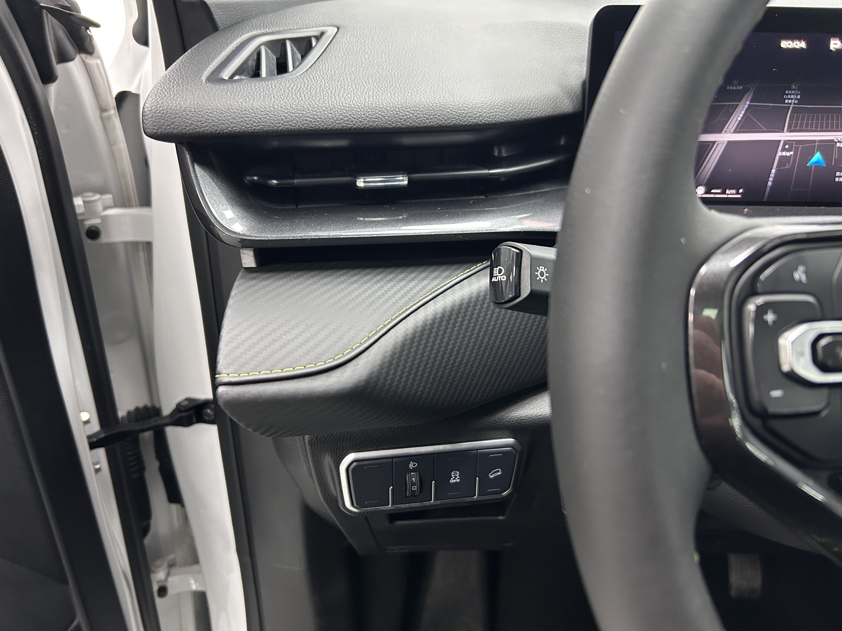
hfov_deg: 67.3
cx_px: 421
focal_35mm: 26
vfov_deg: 53.1
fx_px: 632
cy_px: 316
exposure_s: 1/50
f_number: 1.5
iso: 320
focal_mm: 5.7
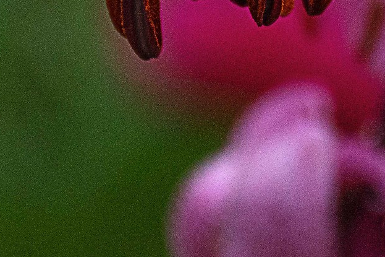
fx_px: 8649
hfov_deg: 2.5
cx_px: 506
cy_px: -189
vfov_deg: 1.7
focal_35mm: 809
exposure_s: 1/1600
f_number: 9
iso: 1600
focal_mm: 140
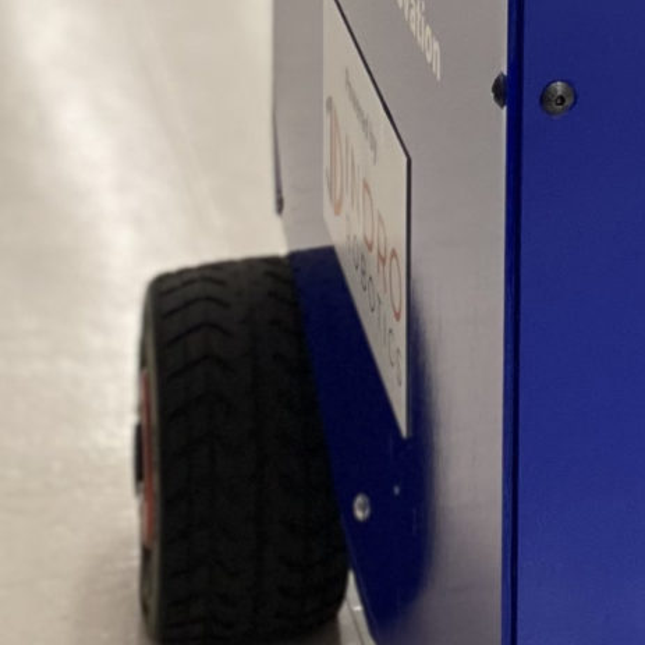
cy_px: -514
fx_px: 2677
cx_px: 1070
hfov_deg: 12.8
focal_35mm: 127
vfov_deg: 12.5
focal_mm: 4.25
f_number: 1.8
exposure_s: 1/60
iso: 100
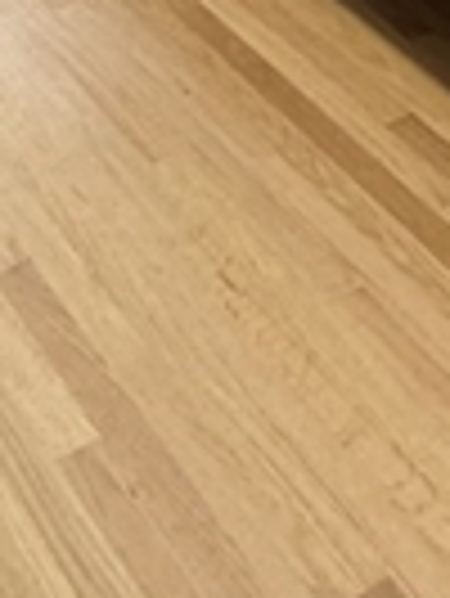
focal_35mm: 81
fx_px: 1402
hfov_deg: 17.4
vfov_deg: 15.4
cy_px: -782
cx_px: -81
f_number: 2.2
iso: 320
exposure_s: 1/73
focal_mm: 2.22
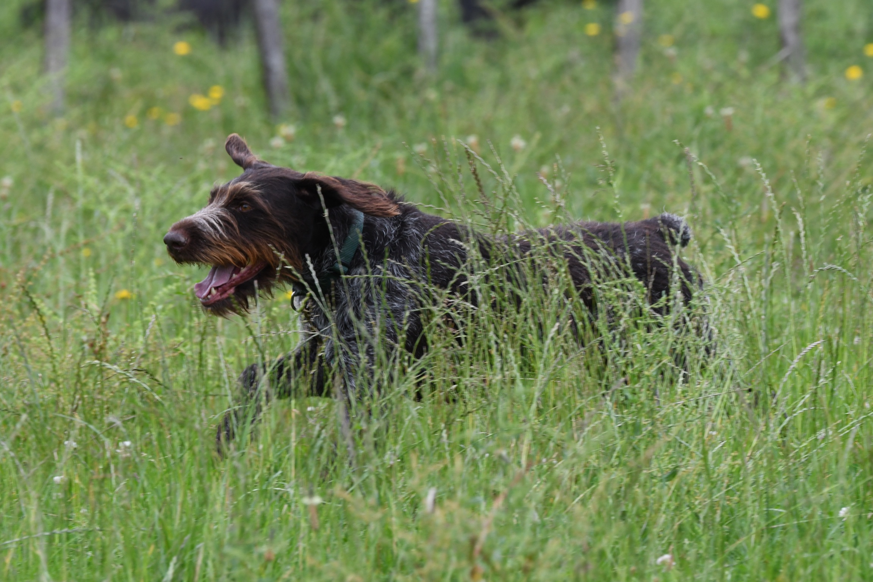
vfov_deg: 3.0
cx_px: 436
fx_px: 11275
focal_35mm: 465
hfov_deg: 4.4
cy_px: 291
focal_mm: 310
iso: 800
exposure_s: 1/1000
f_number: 8
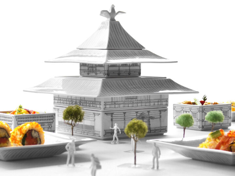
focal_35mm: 115
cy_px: 88
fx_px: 781
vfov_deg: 12.9
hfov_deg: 17.1
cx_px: 118
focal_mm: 20.7
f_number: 2.8
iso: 200
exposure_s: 1/125
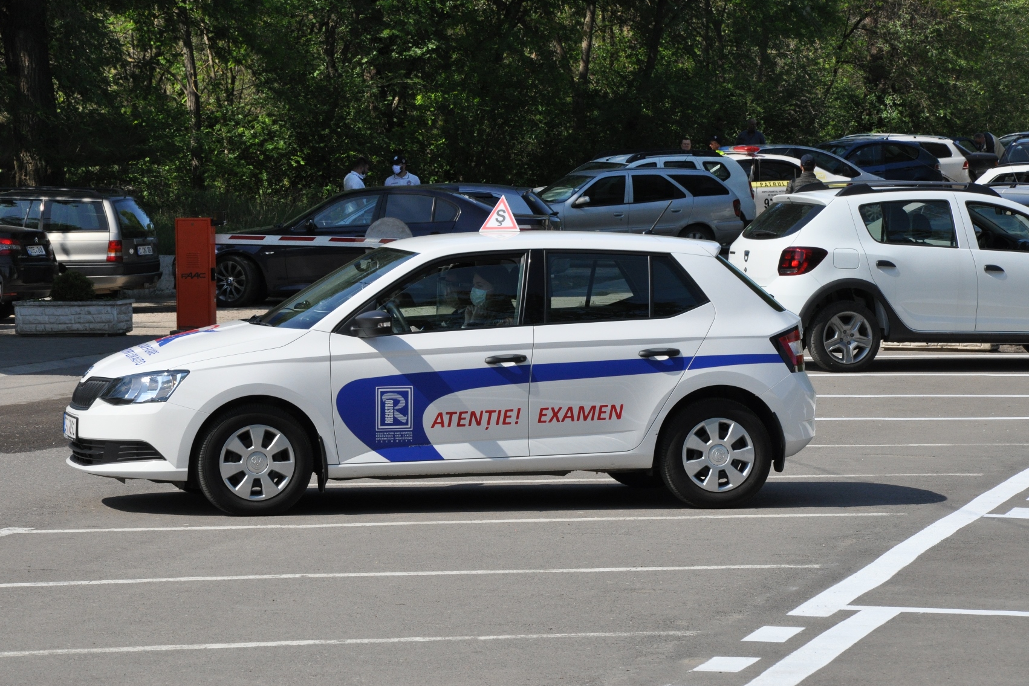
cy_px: 343
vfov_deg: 8.7
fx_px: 4531
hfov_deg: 13.0
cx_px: 514
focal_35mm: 159
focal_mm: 105
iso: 800
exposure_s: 1/640
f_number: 13
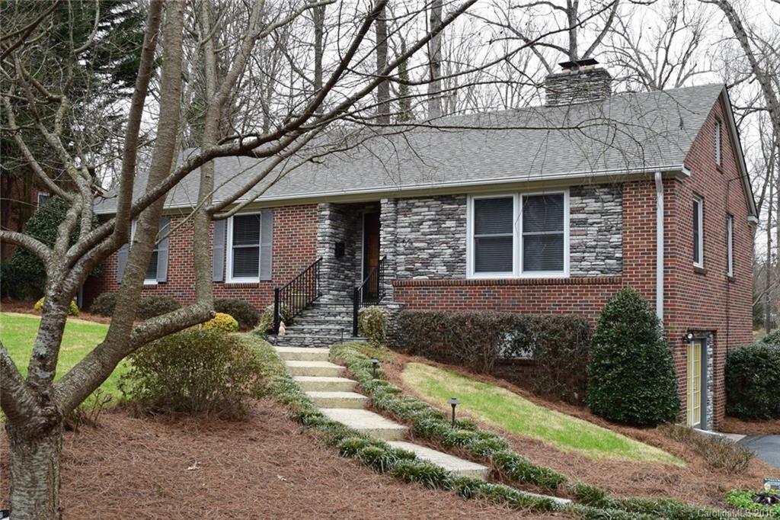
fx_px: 877
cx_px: 390
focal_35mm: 40
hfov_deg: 47.9
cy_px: 260
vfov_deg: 33.0
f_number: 9
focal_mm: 27
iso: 400
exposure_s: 1/100
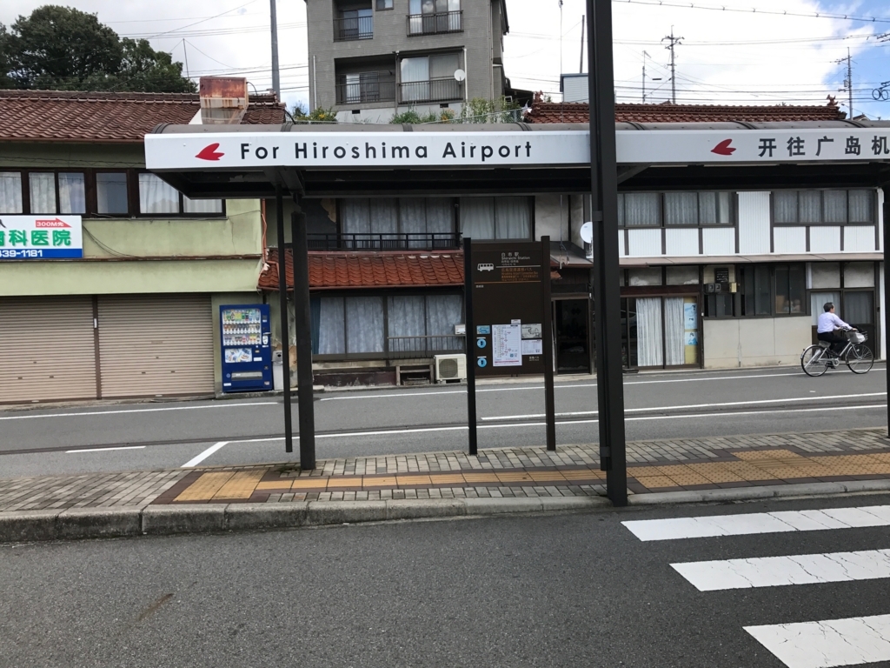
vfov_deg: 49.7
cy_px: 334
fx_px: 720
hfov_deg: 63.4
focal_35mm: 28
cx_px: 445
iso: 20
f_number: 1.8
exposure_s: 1/1053
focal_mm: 3.99
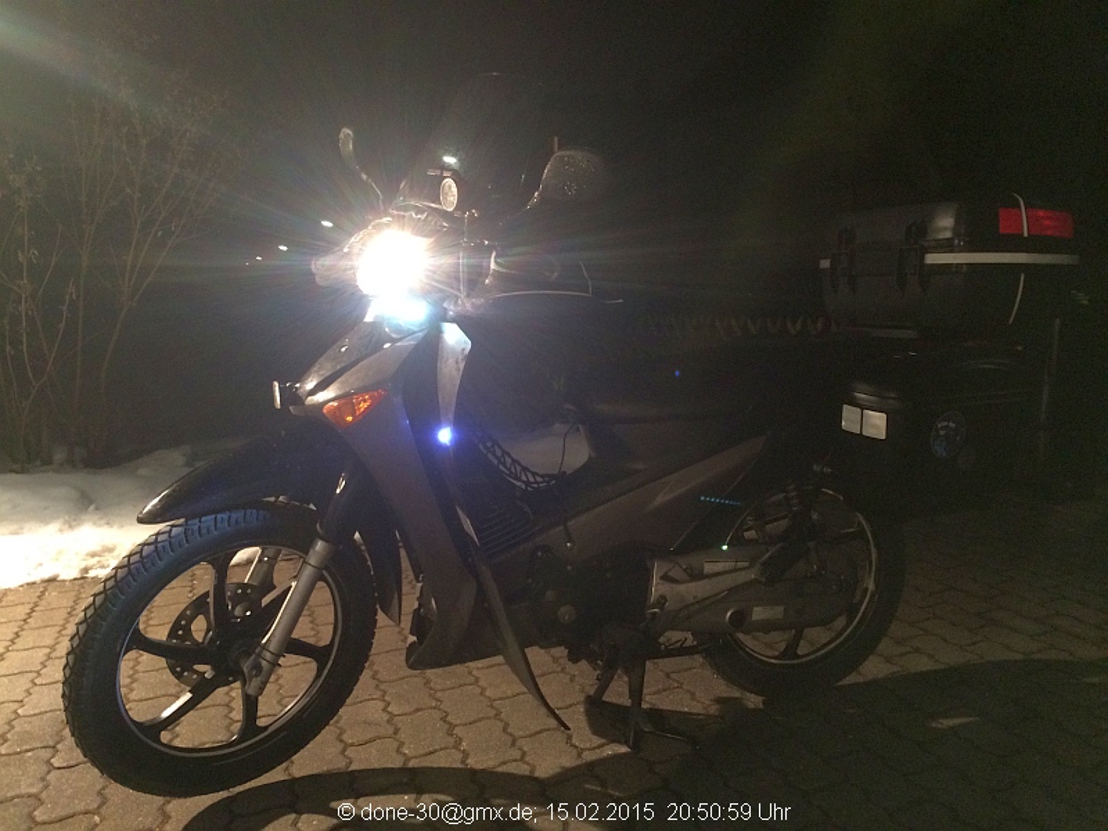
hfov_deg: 61.7
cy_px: 416
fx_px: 928
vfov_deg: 48.2
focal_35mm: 29
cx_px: 554
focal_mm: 4.15
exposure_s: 1/15
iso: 320
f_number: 2.2
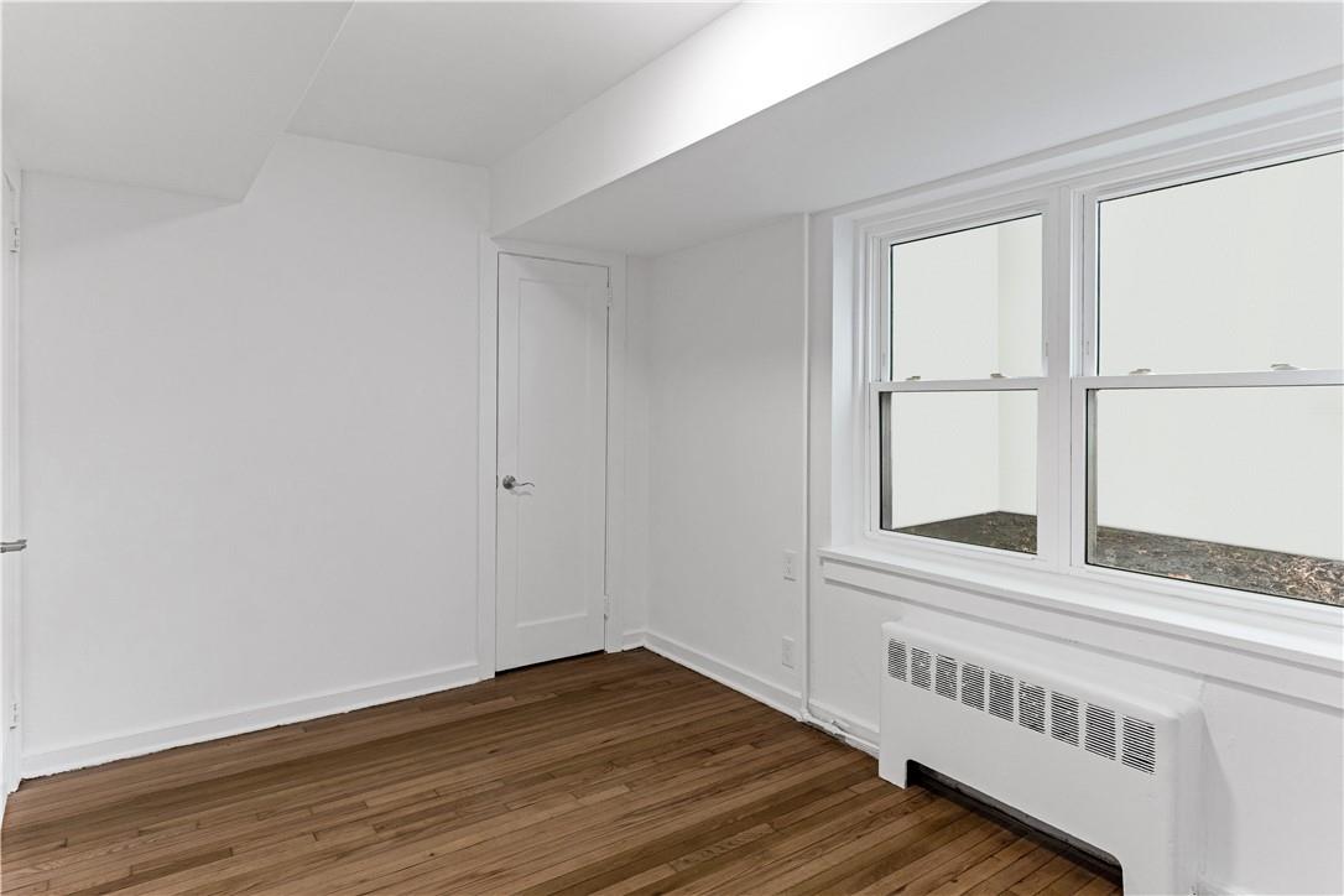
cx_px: 672
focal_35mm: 20
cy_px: 448
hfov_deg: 84.0
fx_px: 747
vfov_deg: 61.9
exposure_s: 1/160
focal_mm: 20
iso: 1000
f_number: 4
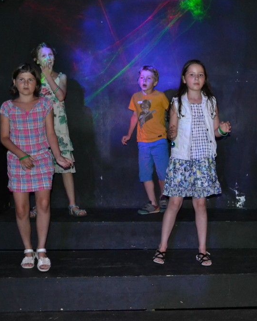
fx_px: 532
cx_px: 183
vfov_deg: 33.6
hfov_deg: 26.9
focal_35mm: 56
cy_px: 158
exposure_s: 1/60
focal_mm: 26
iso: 3200
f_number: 4.2
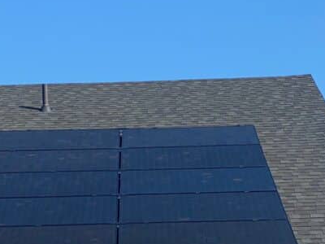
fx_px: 1249
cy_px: 276
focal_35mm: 133
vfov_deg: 11.0
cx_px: 45
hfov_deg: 14.7
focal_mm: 6
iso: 20
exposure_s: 1/1597
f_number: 2
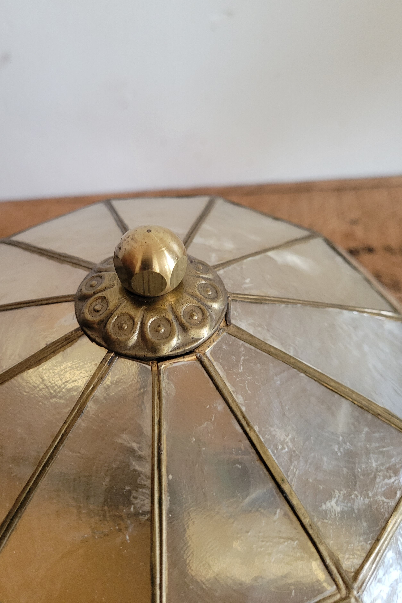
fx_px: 486
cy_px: 280
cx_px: 168
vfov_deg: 63.6
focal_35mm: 29
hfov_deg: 44.8
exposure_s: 1/50
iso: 500
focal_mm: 5.4
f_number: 1.8
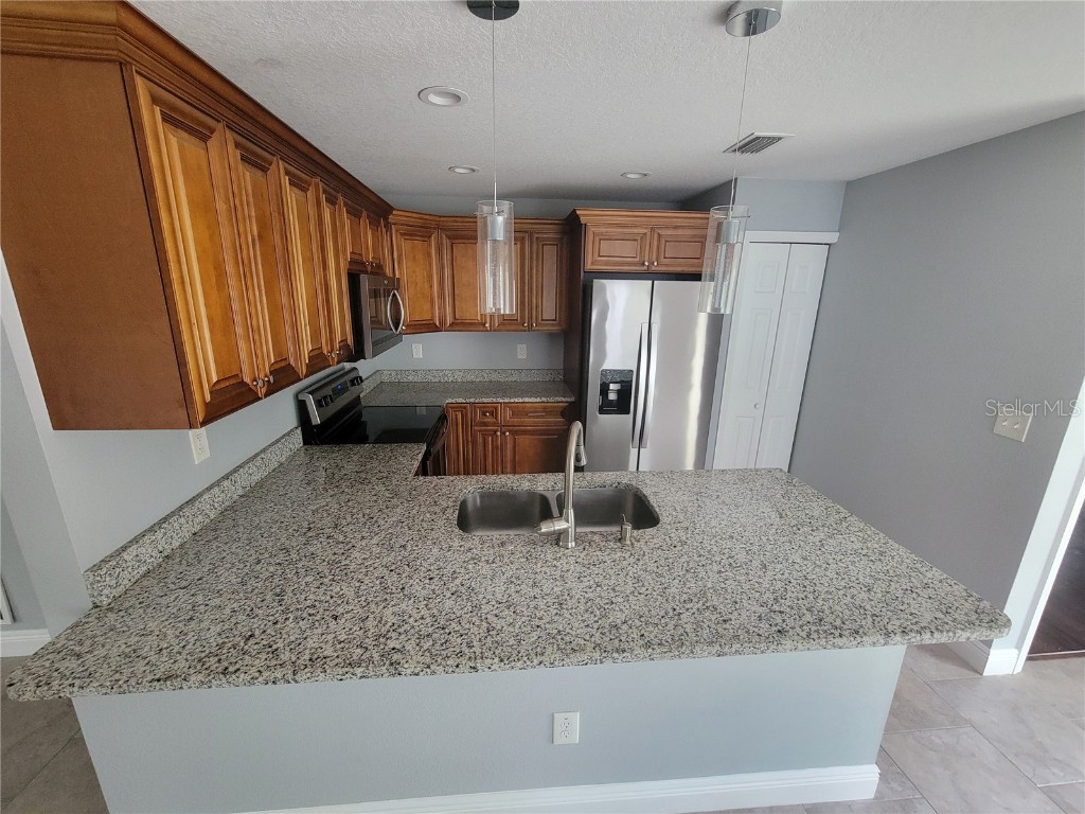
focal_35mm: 13
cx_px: 542
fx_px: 407
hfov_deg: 106.2
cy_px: 407
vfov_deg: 89.9
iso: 400
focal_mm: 2.2
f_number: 2.2
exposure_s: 1/60
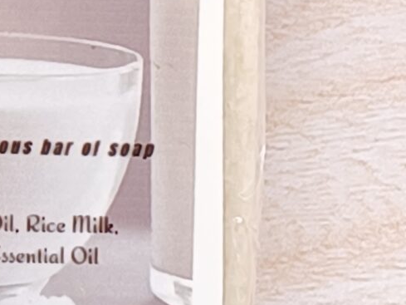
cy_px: -236
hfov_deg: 8.0
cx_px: -6
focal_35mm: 246
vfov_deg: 5.9
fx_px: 2886
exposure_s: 1/50
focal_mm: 4.84
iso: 100
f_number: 1.8
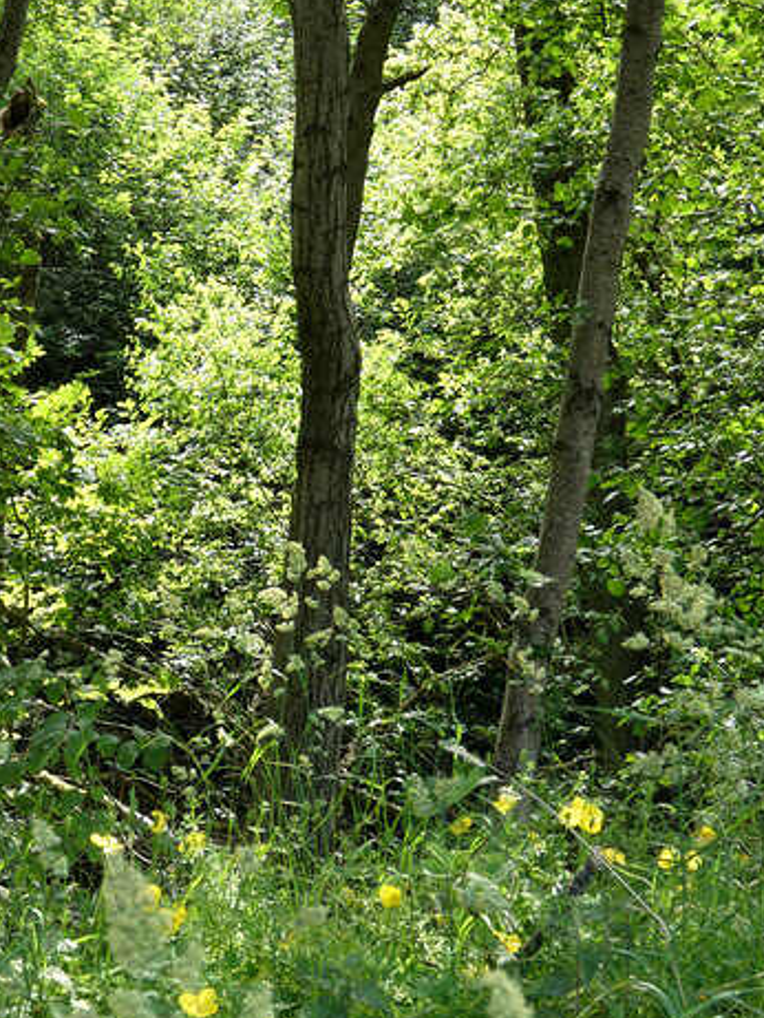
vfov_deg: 23.8
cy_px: 510
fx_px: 2412
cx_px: 296
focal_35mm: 82
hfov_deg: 18.0
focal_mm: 11.3
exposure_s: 1/80
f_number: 4.2
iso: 125
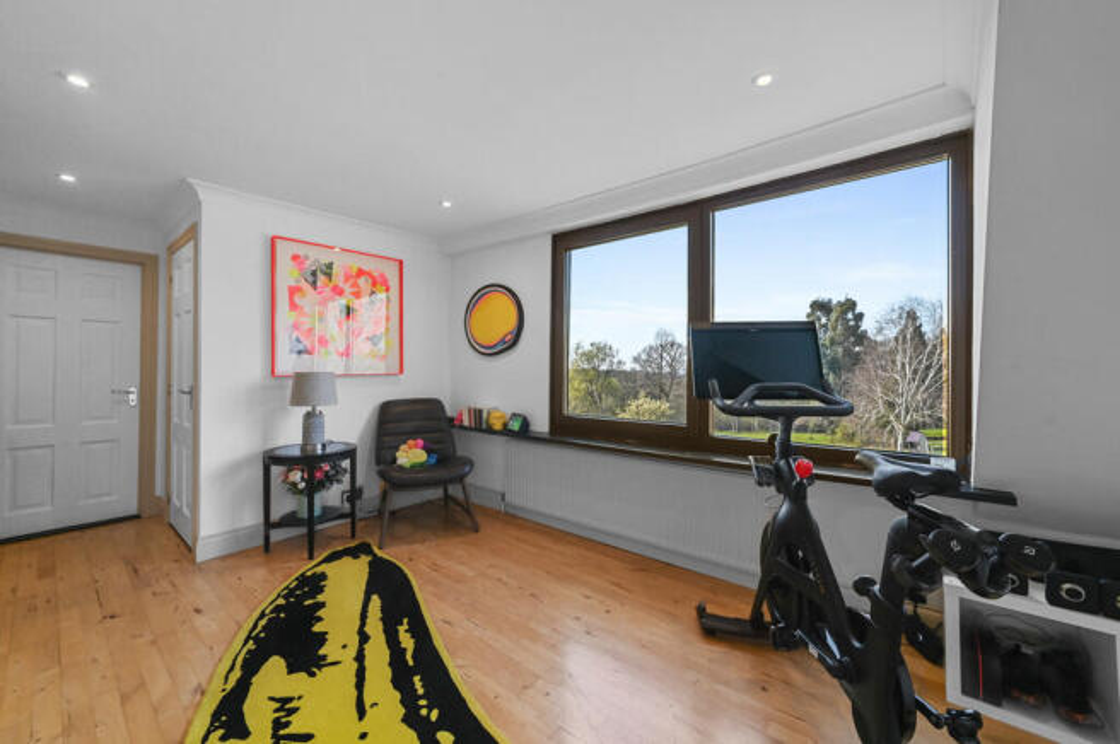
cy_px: 372
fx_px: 435
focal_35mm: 14
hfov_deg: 104.3
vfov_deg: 81.1
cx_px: 560
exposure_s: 1/3
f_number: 8
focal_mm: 14
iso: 400
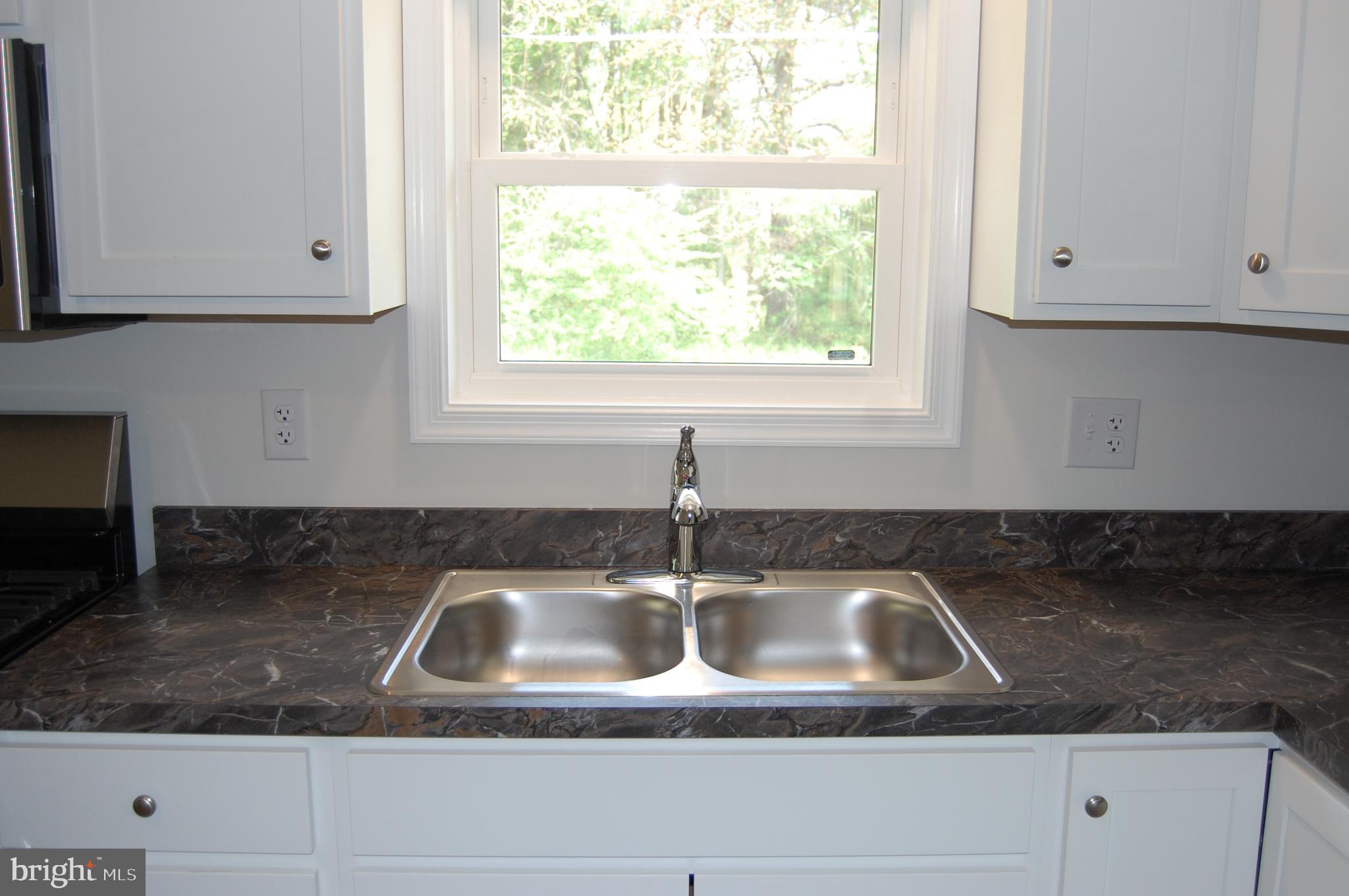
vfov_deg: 39.9
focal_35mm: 33
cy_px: 448
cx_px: 674
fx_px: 1235
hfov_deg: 57.3
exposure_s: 1/100
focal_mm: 22
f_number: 3.8
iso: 400
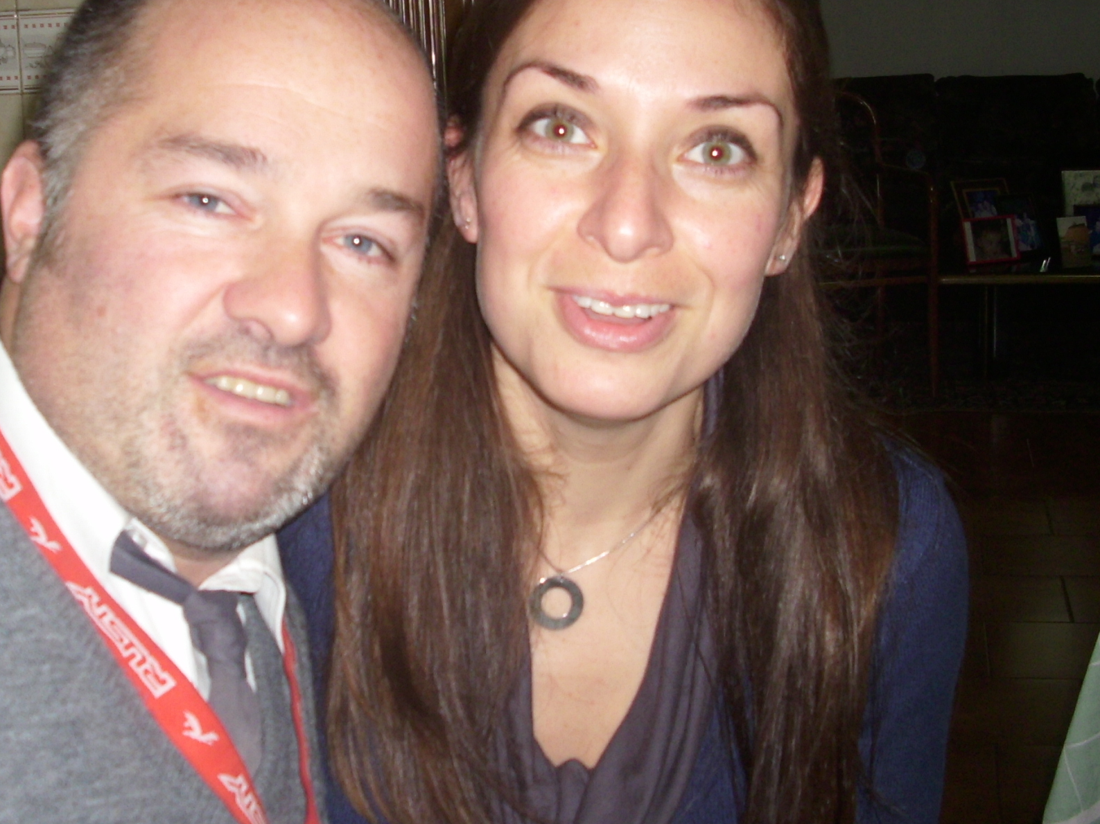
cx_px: 394
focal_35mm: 55
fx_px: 1748
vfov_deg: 26.5
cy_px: 351
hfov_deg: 34.7
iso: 50
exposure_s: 1/30
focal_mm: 6.2
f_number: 2.8
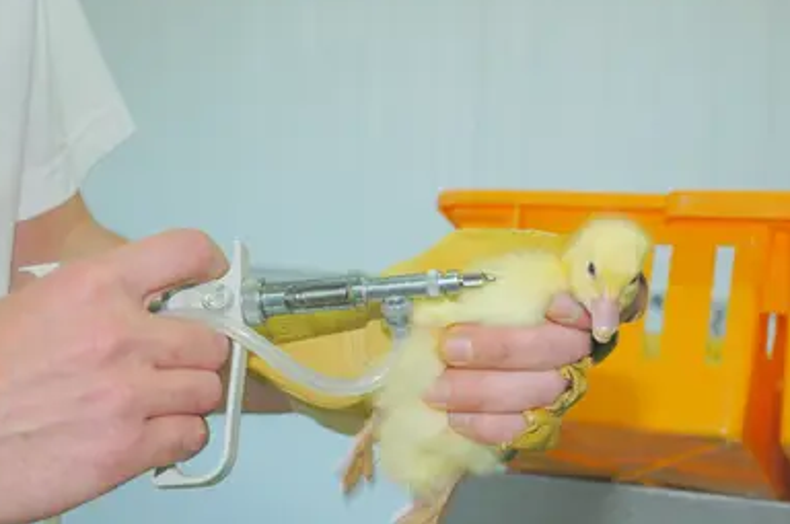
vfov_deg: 18.1
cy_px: 268
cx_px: 364
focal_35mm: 75
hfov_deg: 27.0
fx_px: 1644
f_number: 6.3
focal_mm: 40
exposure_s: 1/100
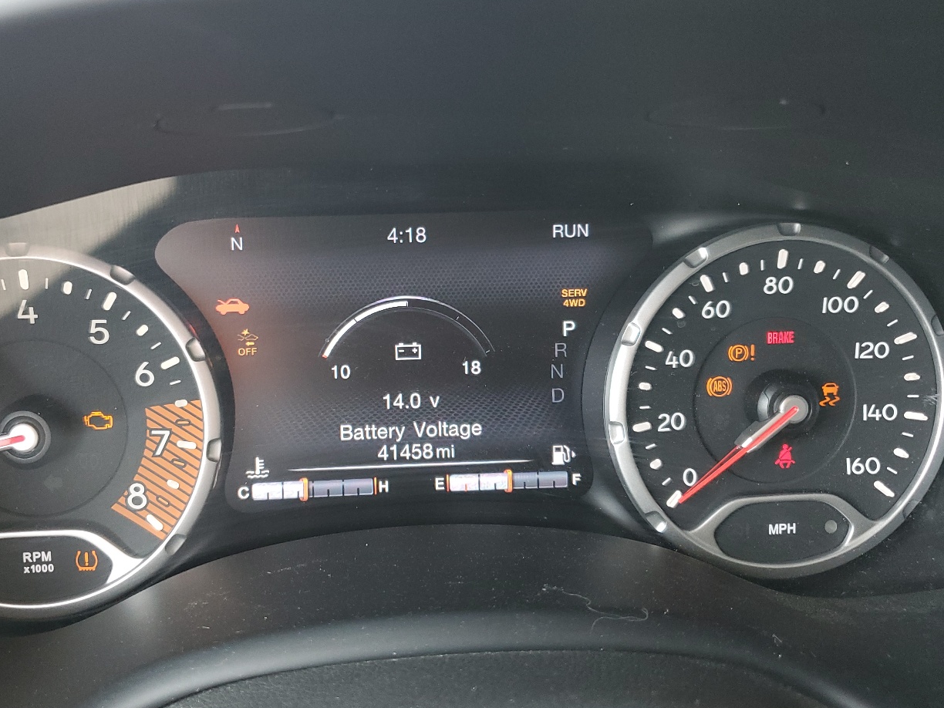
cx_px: 389
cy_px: 327
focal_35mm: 34
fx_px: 927
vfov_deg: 41.8
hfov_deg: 53.7
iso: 99
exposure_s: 1/100
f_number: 1.5
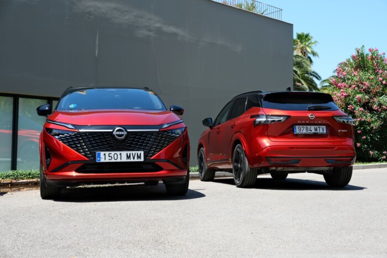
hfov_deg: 41.9
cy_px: 129
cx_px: 194
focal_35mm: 47
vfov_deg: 28.7
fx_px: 505
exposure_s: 1/600
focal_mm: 31.5
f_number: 5.6
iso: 320
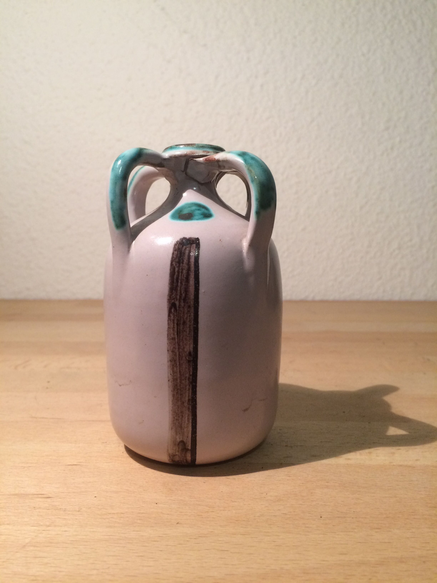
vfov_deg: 61.7
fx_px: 488
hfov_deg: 48.2
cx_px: 218
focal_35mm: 29
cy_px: 292
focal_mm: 4.15
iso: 80
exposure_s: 1/33
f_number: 2.2
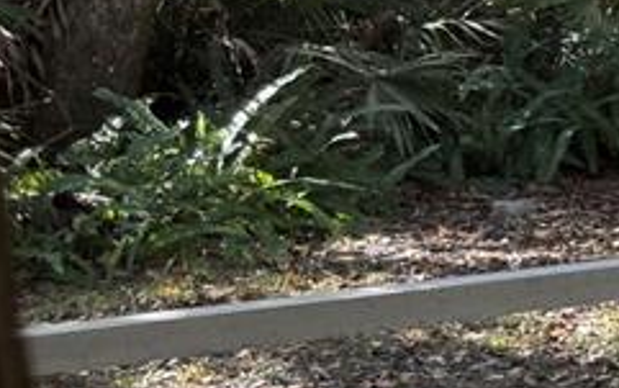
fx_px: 1823
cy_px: 254
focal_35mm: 108
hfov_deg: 15.1
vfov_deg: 12.1
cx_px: 1284
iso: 64
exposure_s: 1/148
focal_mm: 6.76
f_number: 1.78
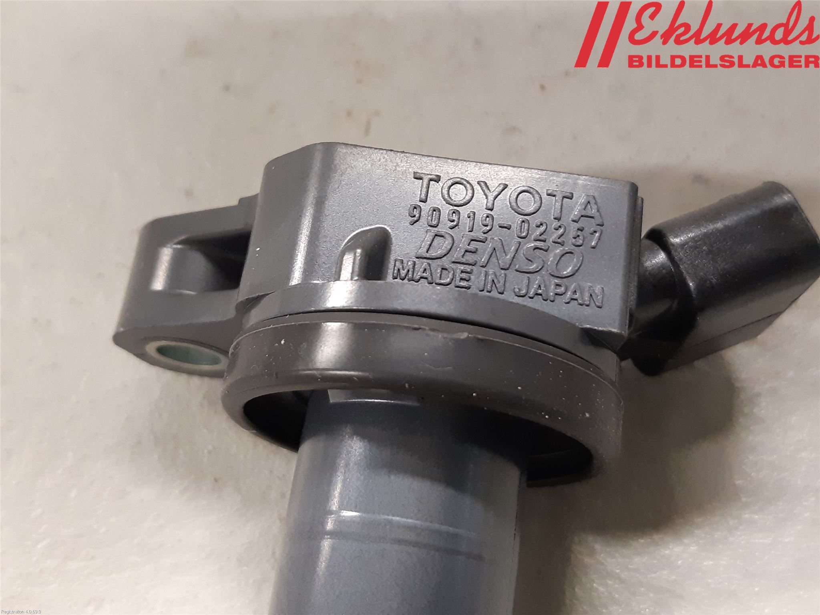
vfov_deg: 53.1
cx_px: 410
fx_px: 616
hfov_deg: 67.3
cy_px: 308
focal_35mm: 26
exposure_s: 1/50
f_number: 1.7
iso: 320
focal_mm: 3.93
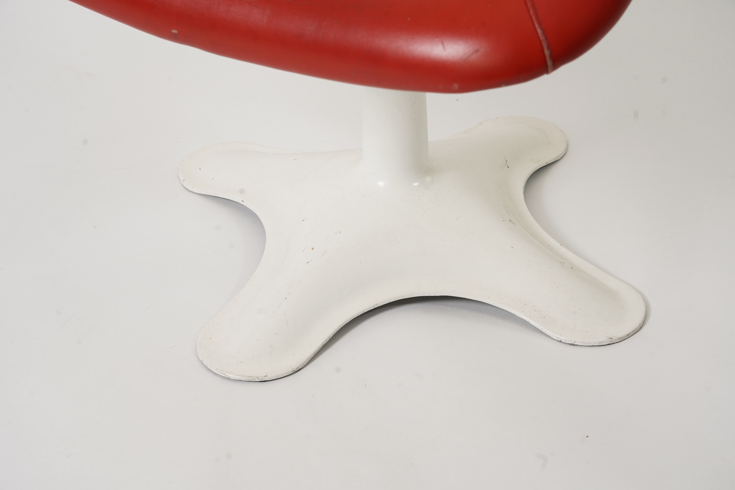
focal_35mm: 82
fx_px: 1674
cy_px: 245
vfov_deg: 16.7
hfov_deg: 24.8
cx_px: 368
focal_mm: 82
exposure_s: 1/125
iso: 640
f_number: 11
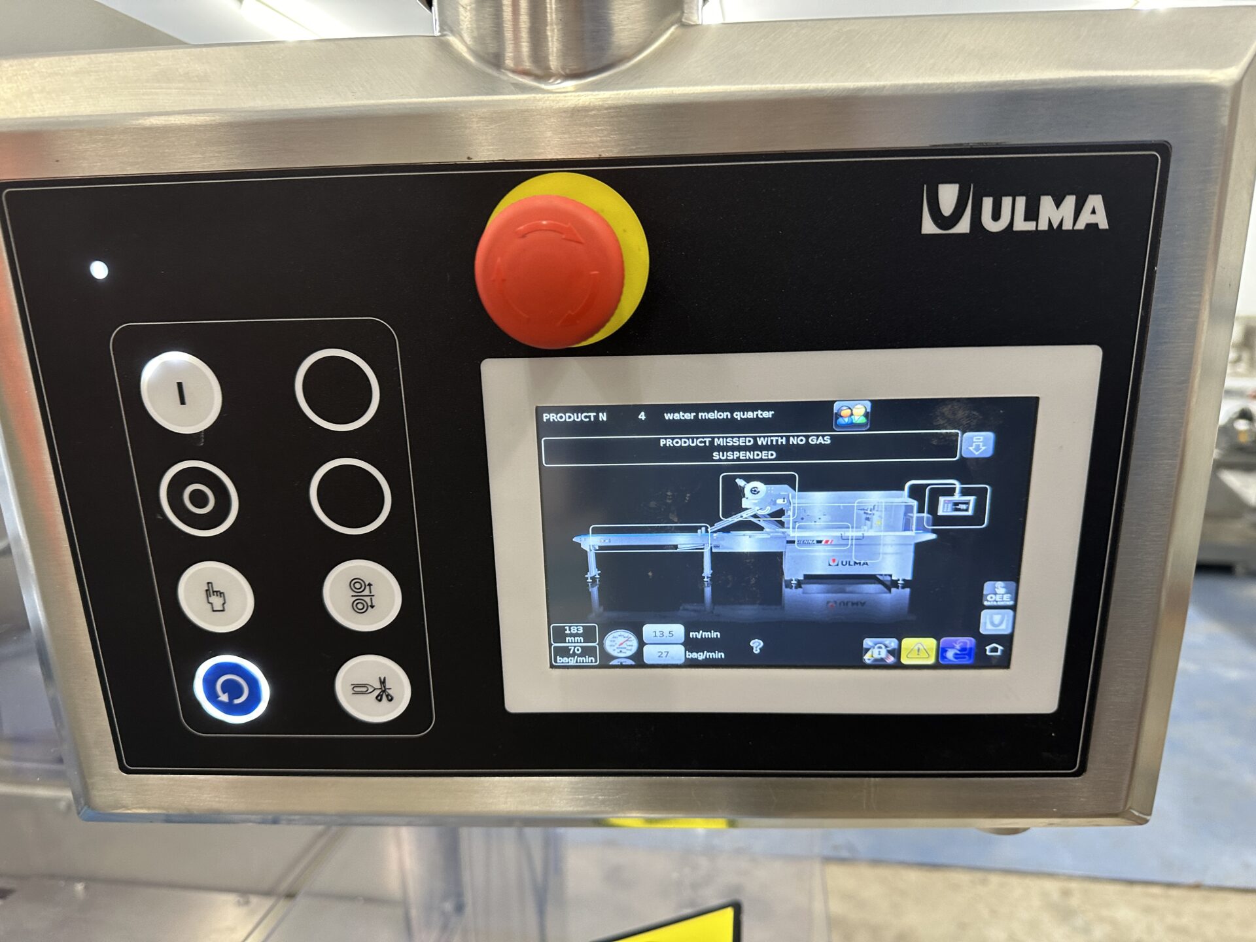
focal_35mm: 24
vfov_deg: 56.8
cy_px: 471
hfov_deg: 71.6
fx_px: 871
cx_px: 628
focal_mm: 6.86
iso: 200
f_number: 1.78
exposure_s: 1/50
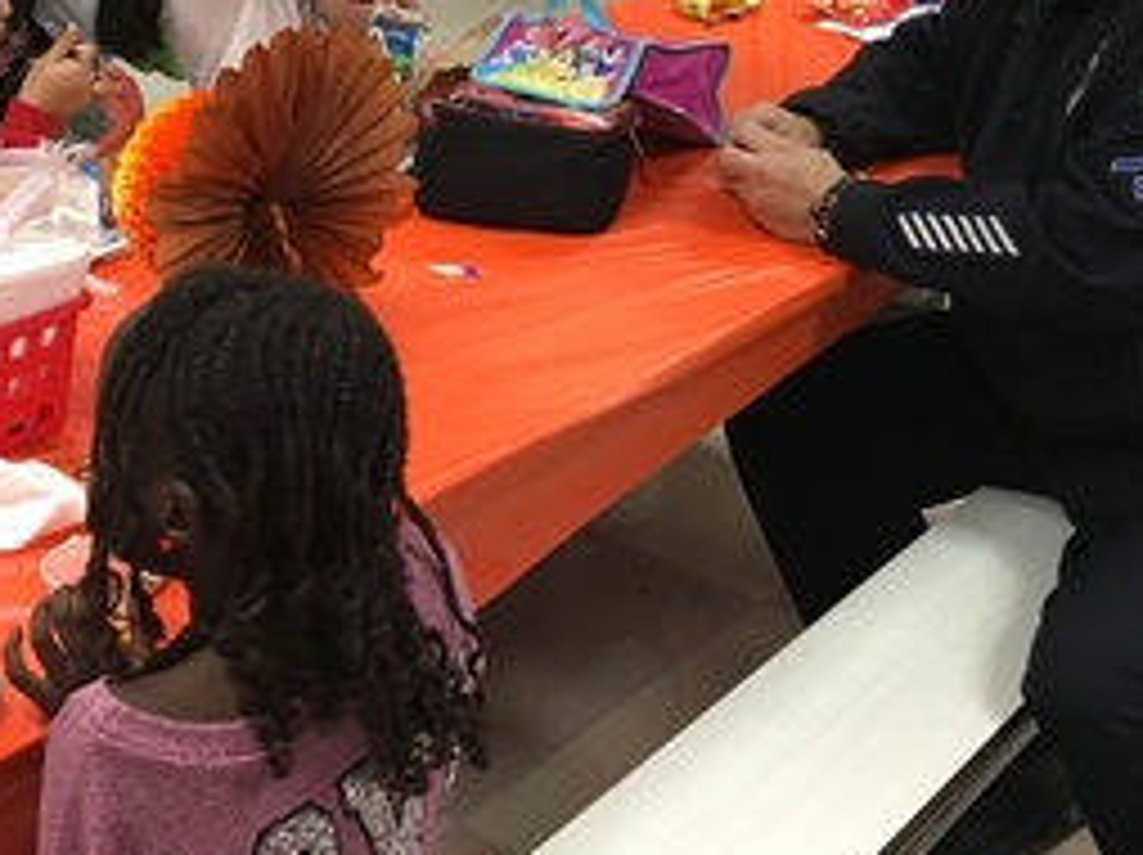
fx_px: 2111
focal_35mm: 64
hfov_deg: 30.2
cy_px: 27
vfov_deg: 22.1
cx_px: 698
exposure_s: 1/30
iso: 100
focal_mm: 4.15
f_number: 2.2
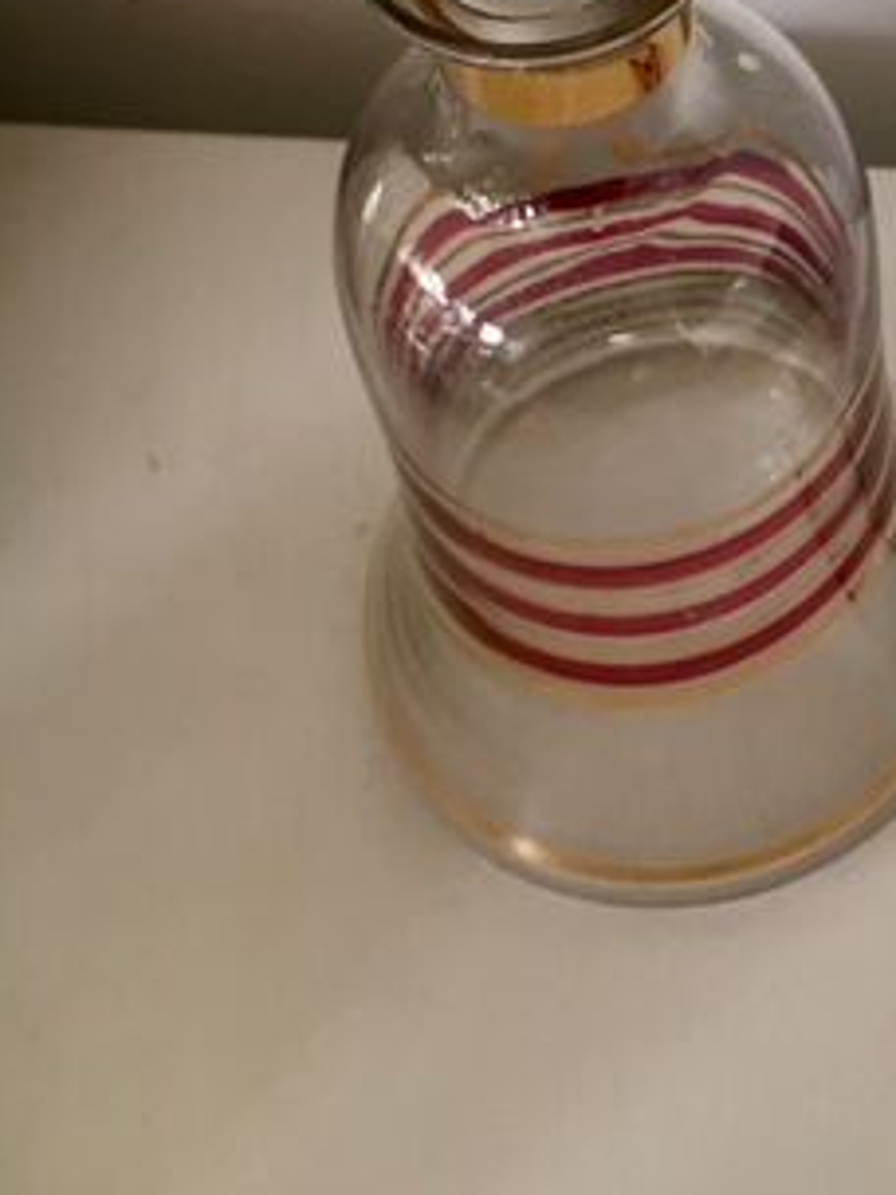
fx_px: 2105
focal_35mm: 61
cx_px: 927
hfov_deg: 22.9
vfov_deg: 30.7
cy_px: 193
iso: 50
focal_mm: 4.15
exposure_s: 1/33
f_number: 2.2
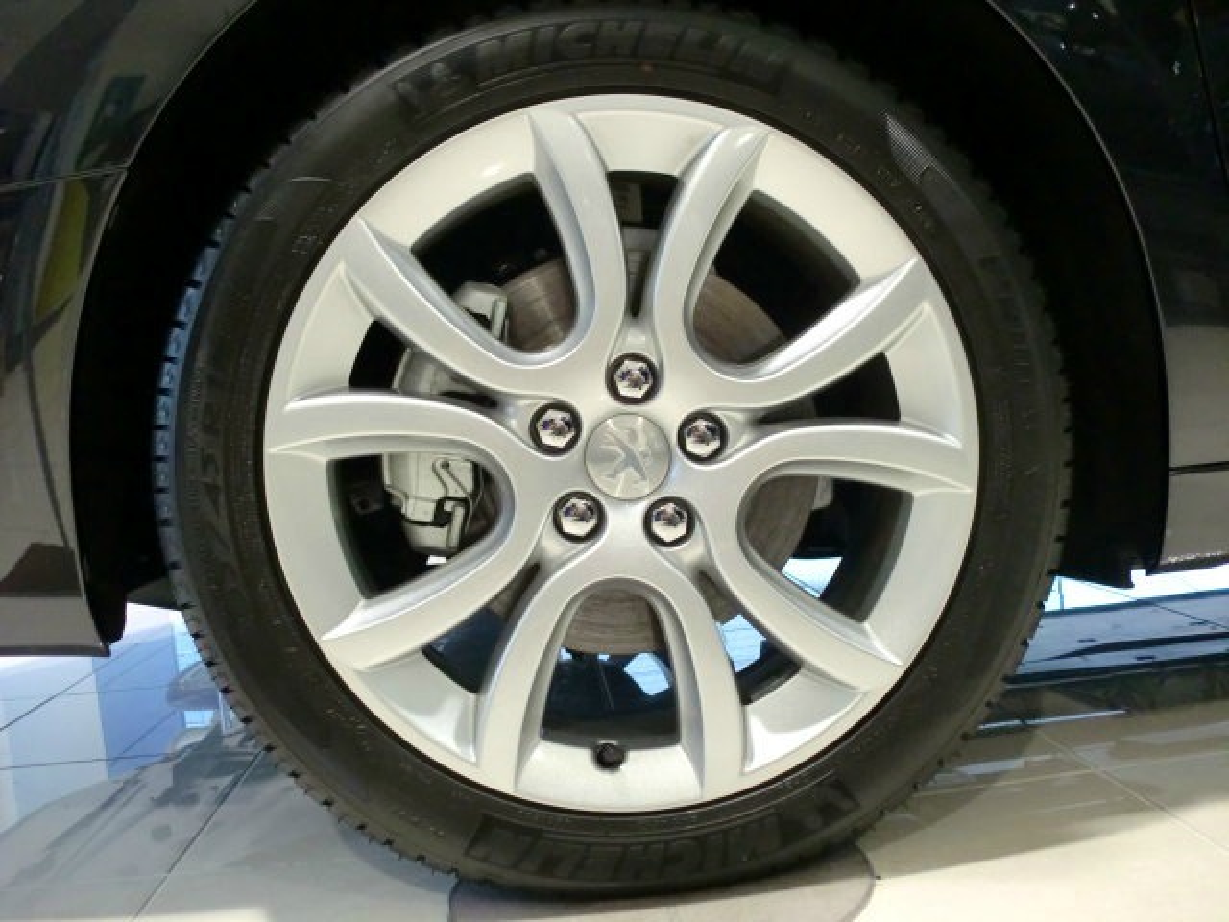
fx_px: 1243
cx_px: 614
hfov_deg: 52.6
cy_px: 461
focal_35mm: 35
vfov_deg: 40.7
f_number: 3.1
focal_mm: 6.3
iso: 400
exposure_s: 1/60
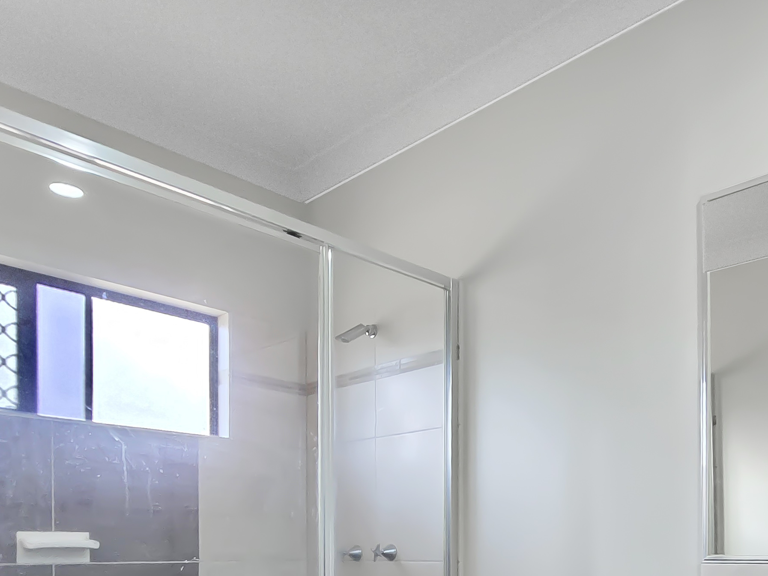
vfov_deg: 40.2
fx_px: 643
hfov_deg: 58.9
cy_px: 616
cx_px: 562
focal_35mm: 29
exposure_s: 1/50
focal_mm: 2.2
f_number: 2.2
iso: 640
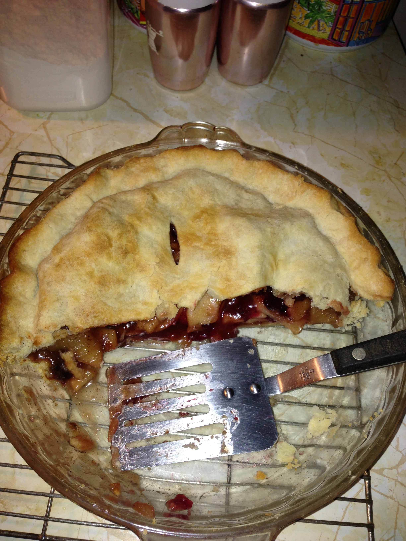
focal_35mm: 33
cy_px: 270
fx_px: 516
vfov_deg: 55.4
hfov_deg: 42.9
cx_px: 203
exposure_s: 1/37
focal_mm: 4.13
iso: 50
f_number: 2.4
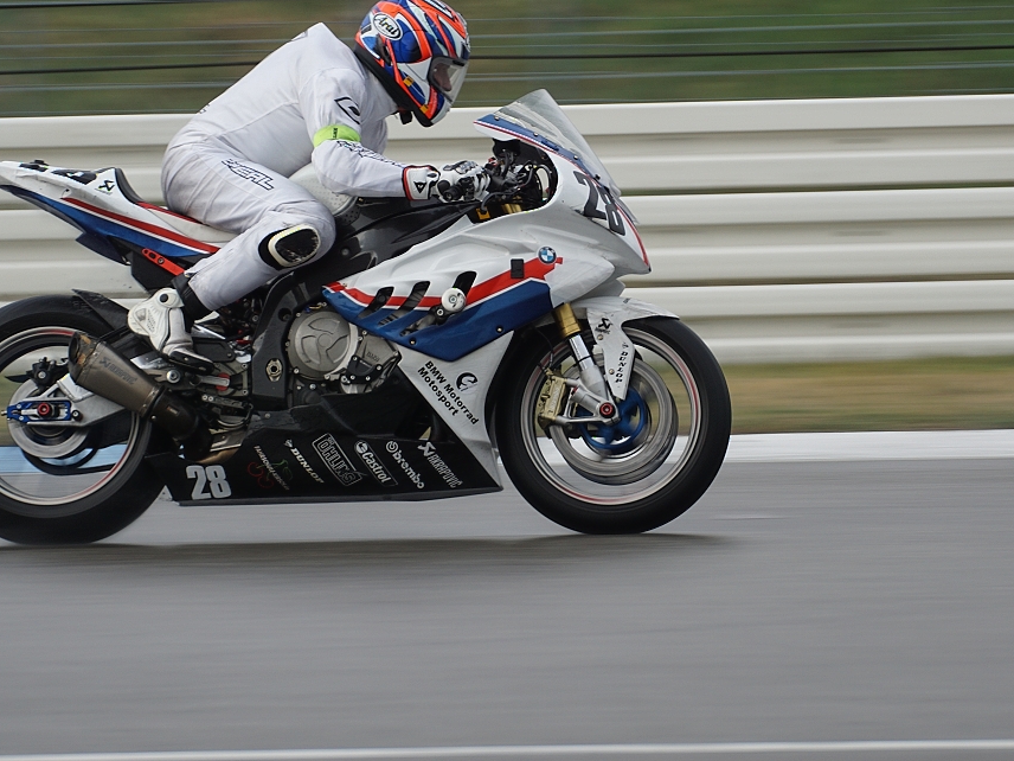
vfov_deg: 4.3
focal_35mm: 345
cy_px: 335
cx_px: 494
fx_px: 10106
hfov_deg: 5.7
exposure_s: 1/320
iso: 125
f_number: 5.6
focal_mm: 160
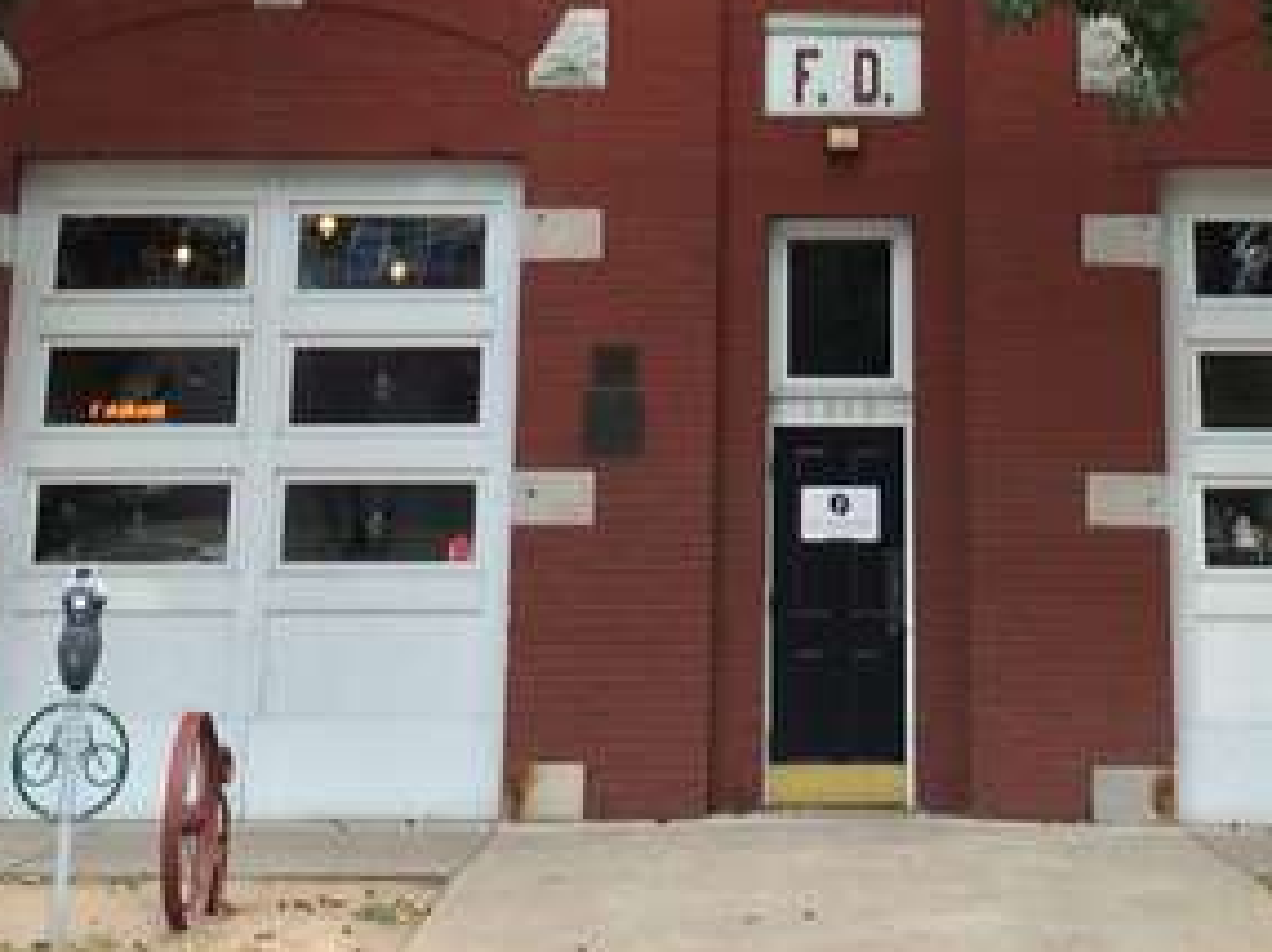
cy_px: -285
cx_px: 823
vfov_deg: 17.7
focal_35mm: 78
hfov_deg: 24.9
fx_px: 2864
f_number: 2.2
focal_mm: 4.15
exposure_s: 1/219
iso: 32
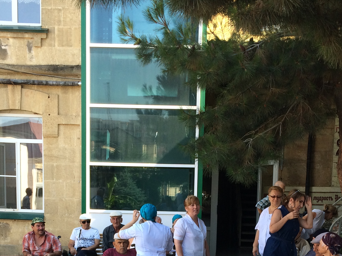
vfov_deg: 22.5
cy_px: 270
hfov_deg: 31.2
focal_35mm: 62
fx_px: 613
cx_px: 171
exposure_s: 1/265
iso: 32
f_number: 2.2
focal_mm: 4.15
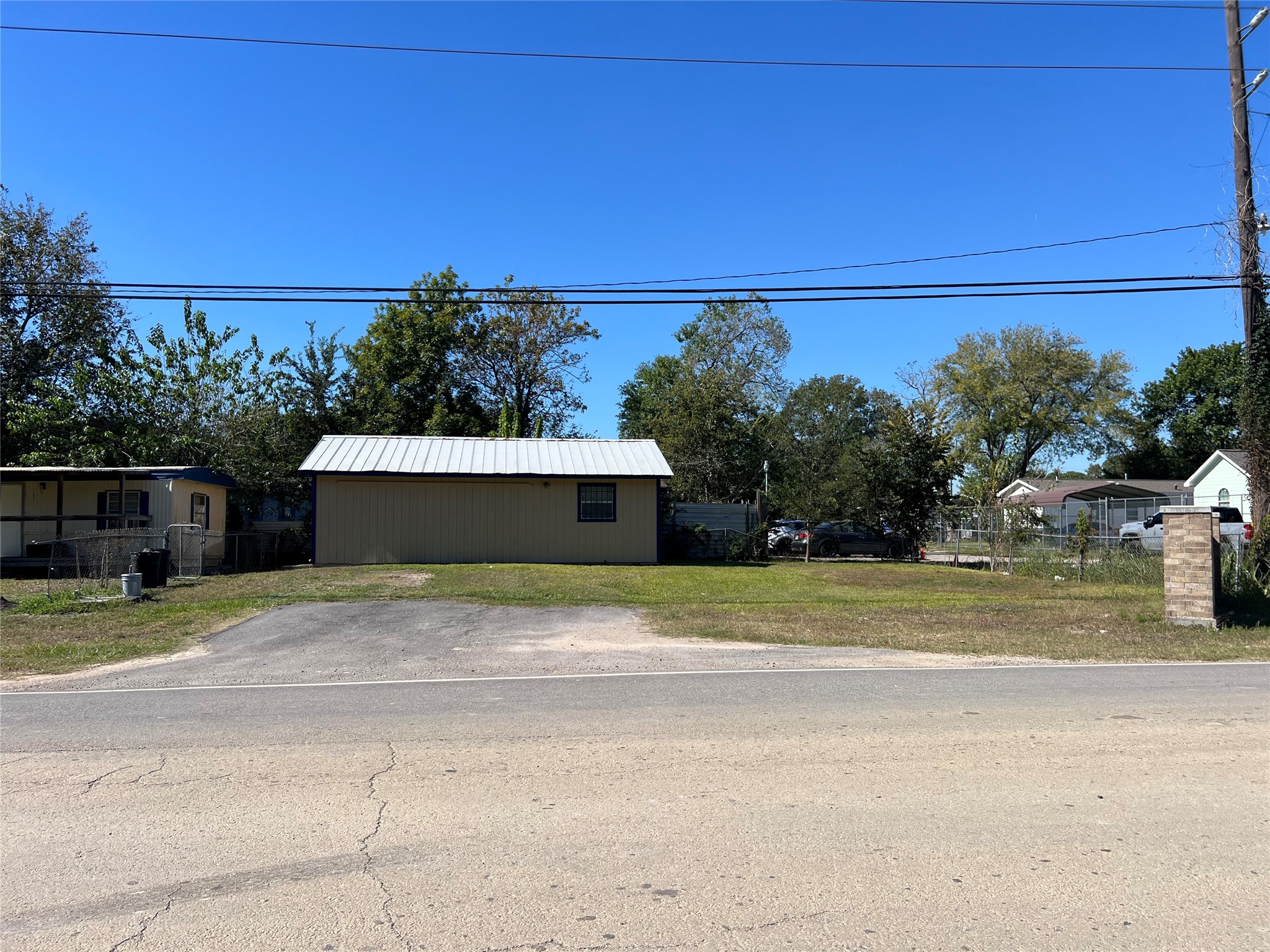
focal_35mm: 26
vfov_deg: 53.1
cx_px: 635
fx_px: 954
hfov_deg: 67.3
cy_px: 476
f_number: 1.5
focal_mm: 5.7
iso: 50
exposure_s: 1/4444
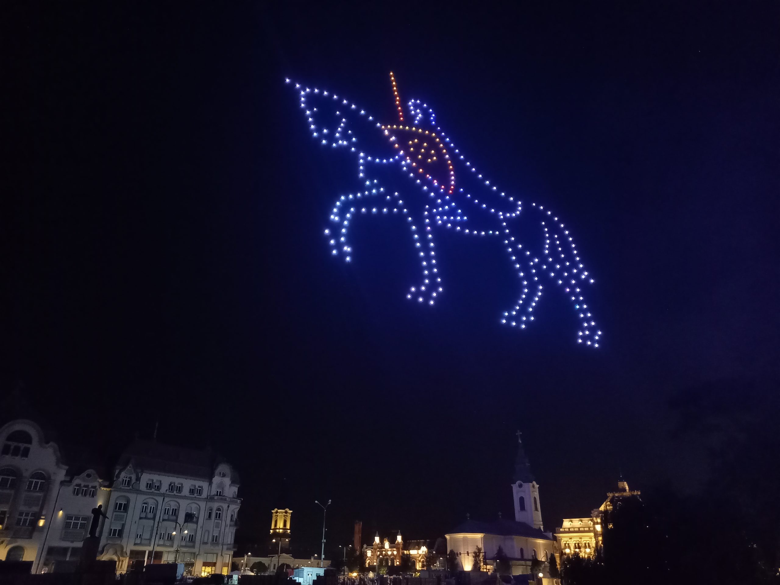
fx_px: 563
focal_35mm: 25
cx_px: 390
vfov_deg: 54.9
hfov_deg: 69.4
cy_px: 292
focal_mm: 4.65
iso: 1600
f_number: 1.8
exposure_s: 1/16.7
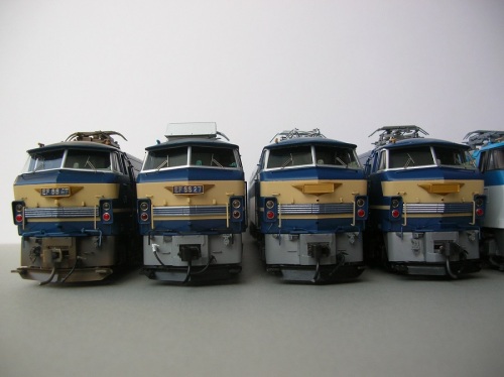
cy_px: 188
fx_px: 509
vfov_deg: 40.6
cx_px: 252
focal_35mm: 35
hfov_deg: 52.7
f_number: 2.8
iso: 50
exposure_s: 1/109
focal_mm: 5.8
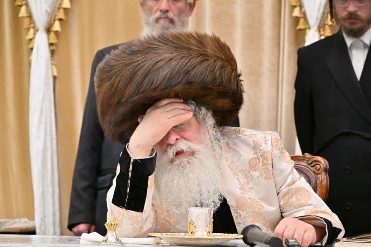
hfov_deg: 21.0
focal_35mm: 97
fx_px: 1000
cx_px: 186
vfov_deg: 14.1
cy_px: 123
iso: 640
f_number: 4
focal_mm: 89
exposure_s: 1/200
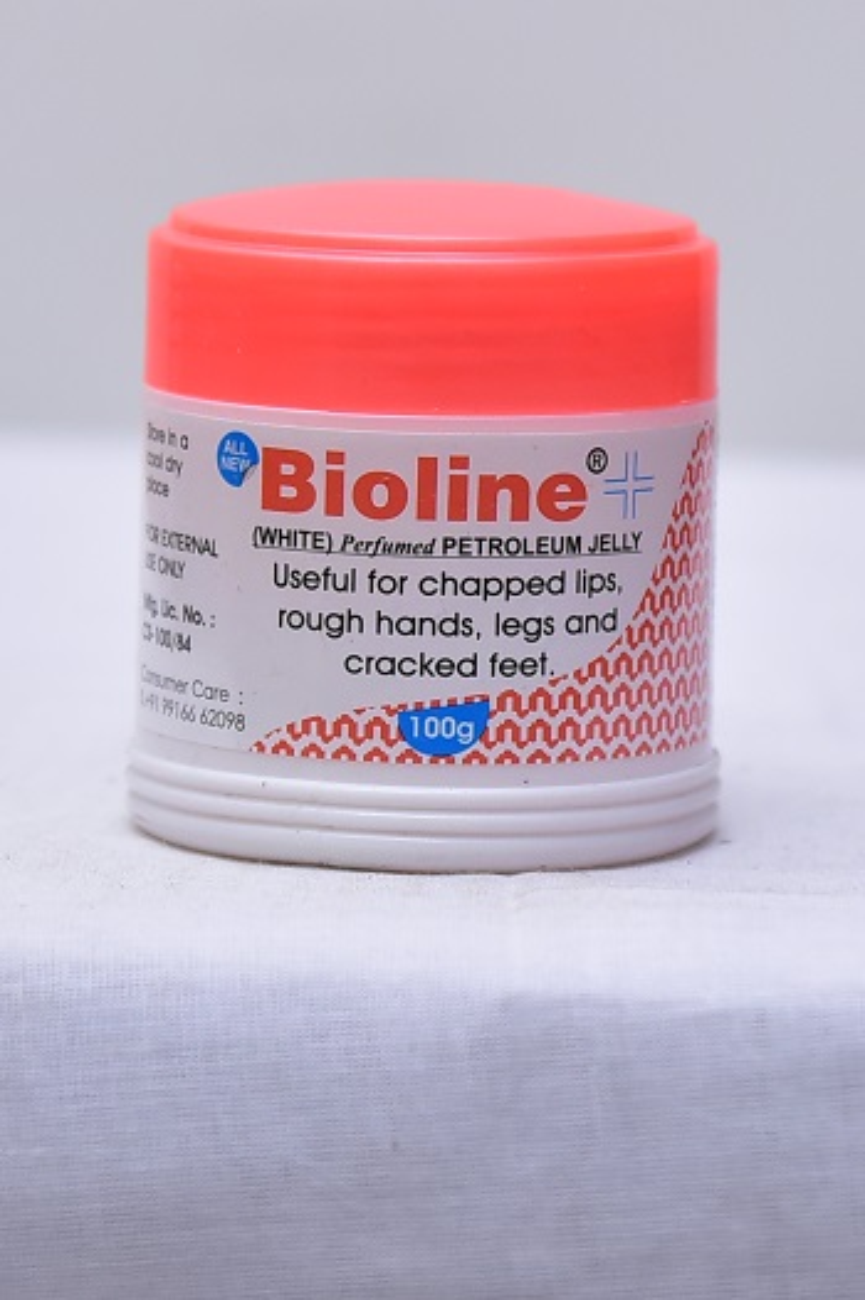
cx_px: 432
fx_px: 2959
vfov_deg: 24.8
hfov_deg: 16.6
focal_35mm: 82
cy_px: 650
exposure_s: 1/160
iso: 1250
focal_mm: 82
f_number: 4
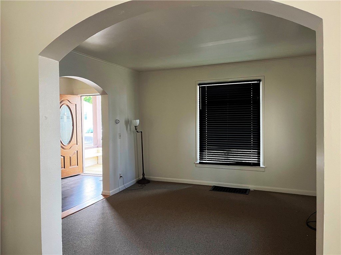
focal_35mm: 26
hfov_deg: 67.3
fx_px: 256
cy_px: 128
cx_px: 170
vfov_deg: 53.1
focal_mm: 5.1
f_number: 1.6
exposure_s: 1/75
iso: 125
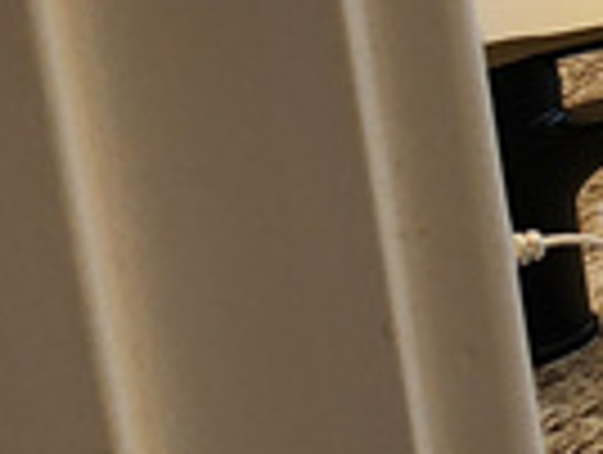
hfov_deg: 9.7
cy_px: -450
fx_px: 1728
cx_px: 2092
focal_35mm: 99
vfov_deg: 13.0
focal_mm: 2.2
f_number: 2.2
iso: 80
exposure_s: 1/120
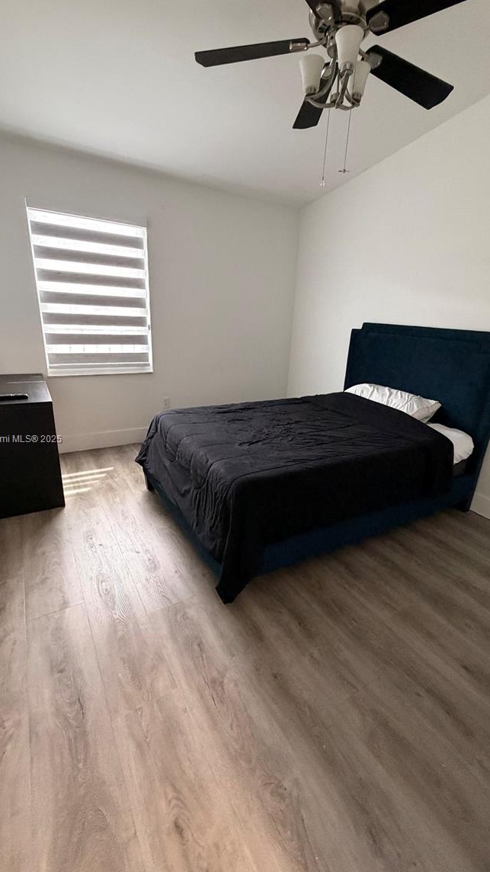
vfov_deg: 99.4
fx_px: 370
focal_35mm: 16
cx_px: 265
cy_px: 440
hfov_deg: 66.9
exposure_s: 1/60
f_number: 2.2
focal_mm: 2.22
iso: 500
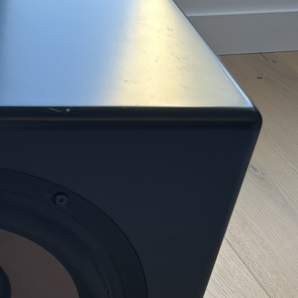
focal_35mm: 74
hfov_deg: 22.0
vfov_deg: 23.2
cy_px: 207
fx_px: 721
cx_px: -39
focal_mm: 5.1
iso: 64
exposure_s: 1/121
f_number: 1.6
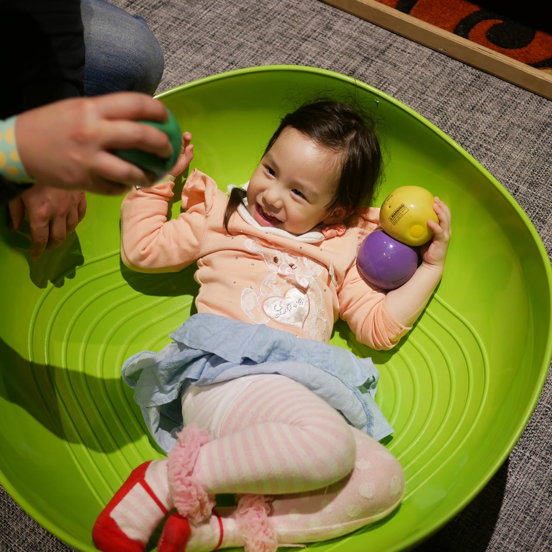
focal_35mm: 48
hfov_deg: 35.4
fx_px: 866
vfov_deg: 35.3
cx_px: 280
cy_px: 288
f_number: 1.7
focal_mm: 20
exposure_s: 1/100
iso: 200
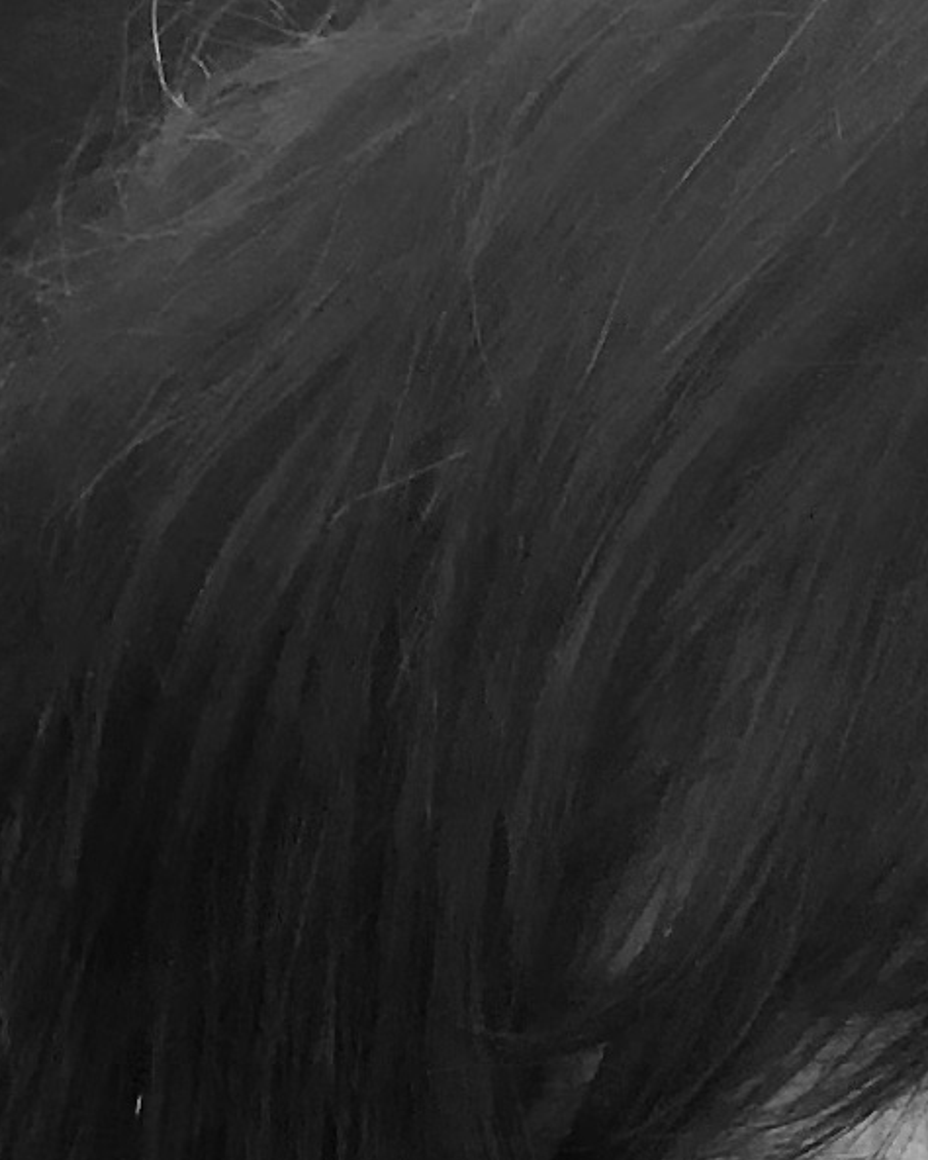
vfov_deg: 11.7
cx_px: 1427
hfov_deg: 9.2
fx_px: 5593
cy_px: 1080
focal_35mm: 163
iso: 20
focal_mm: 2.87
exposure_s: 1/588
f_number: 2.2
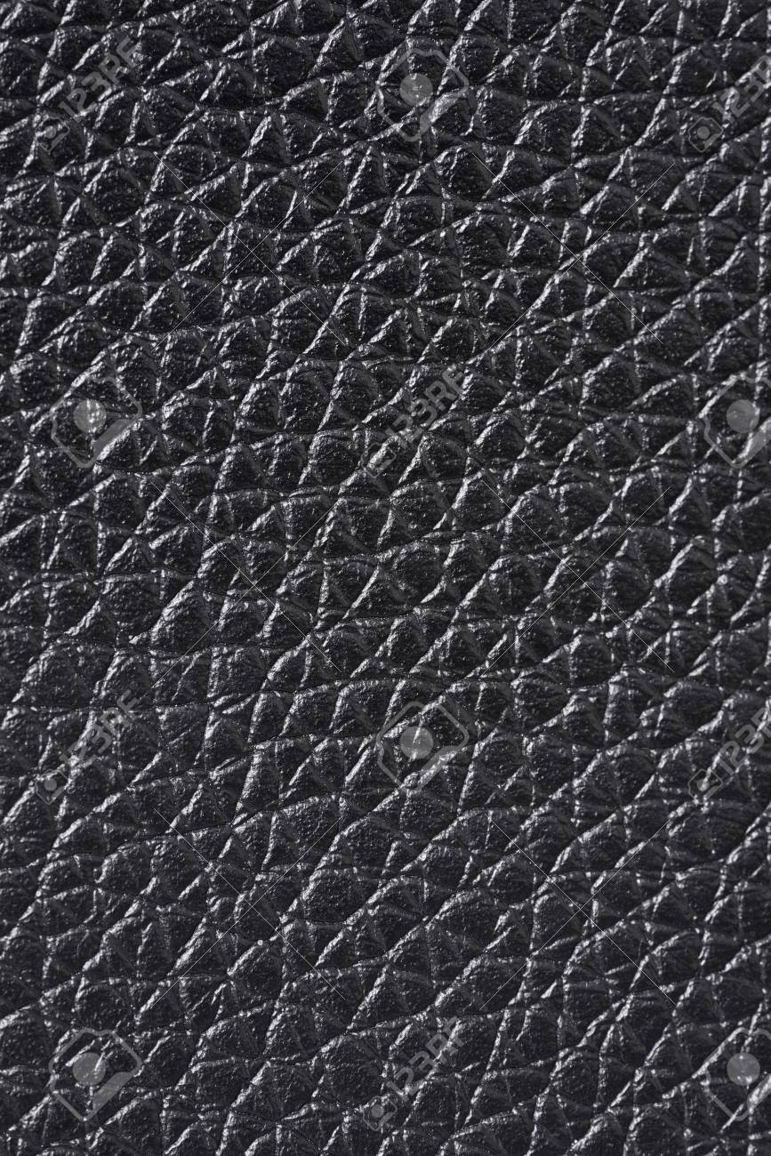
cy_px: 578
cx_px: 386
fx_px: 2890
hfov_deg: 15.2
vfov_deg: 22.6
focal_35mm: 90
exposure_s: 1/1.59
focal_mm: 90
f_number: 8
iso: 100
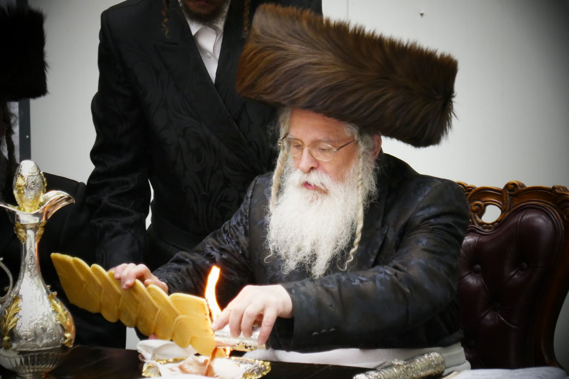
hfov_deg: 10.1
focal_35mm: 204
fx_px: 3224
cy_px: 190
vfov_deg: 6.7
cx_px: 284
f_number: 5.9
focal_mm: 74.2
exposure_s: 1/50
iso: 1600
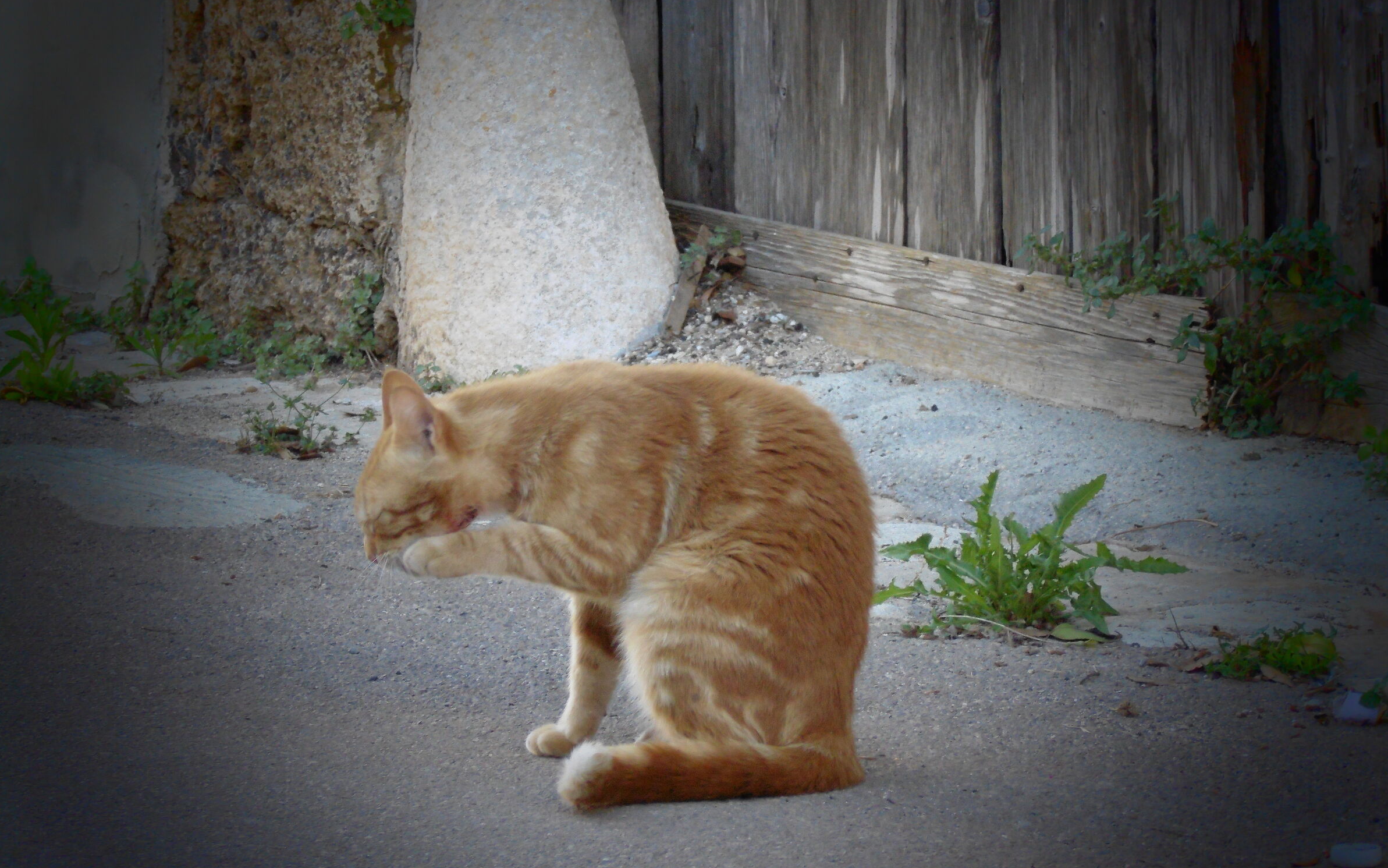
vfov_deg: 7.5
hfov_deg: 11.9
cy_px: 447
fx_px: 6658
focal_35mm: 176
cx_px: 694
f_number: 5.3
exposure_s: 1/100
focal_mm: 30.2
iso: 400
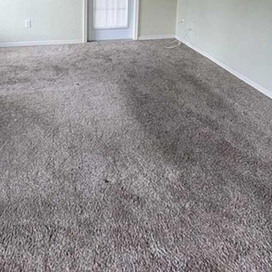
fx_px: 276
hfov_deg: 52.0
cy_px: -1
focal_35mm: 31
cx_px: 102
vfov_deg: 44.5
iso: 160
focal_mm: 2.2
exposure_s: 1/60
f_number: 2.2
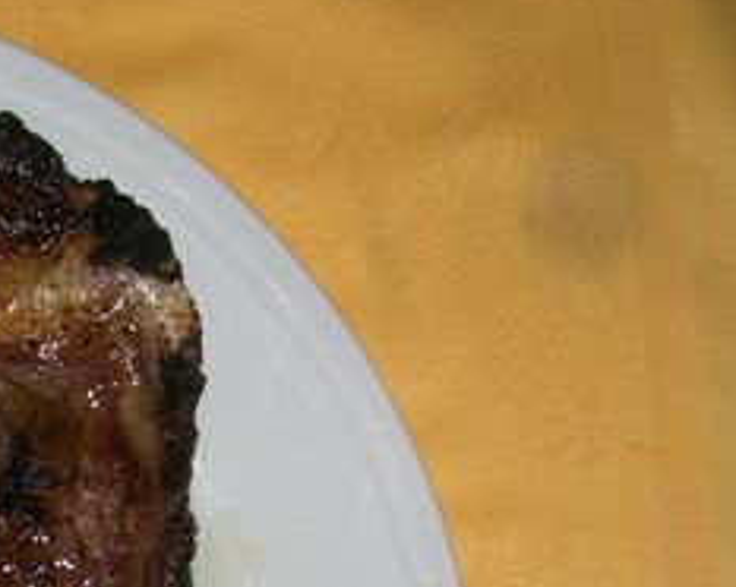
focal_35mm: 102
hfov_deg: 17.6
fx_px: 2220
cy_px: 612
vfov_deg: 14.8
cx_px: -240
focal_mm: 6.2
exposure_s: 1/60
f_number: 2.7
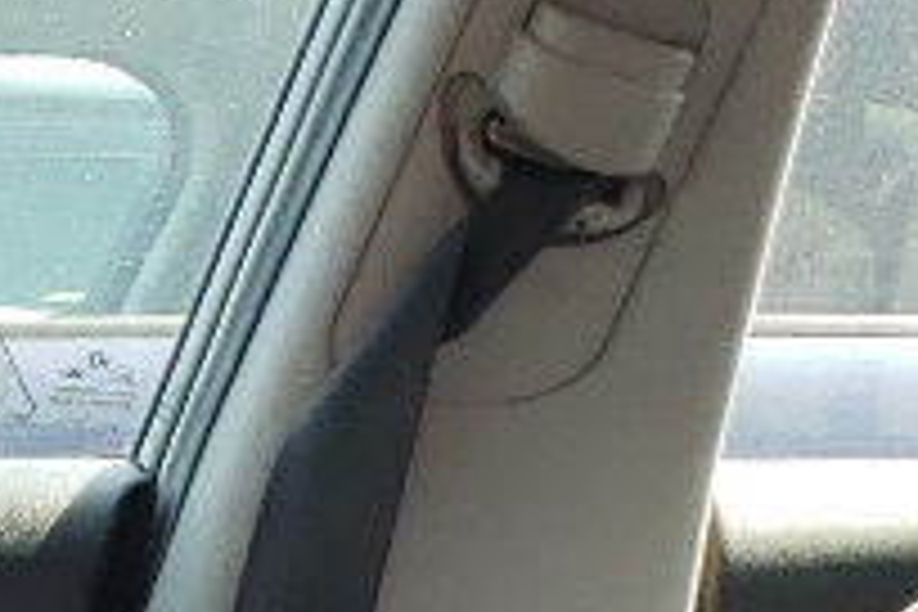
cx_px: -1044
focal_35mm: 212
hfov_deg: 9.0
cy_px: 1872
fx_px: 5406
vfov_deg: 6.0
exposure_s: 1/294
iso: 50
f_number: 1.5
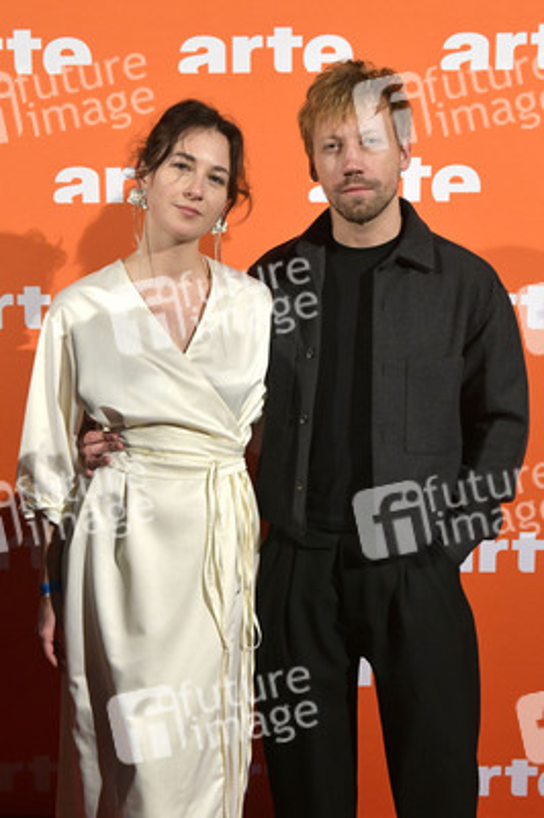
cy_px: 409
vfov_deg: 50.7
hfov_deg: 35.0
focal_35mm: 38
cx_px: 272
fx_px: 863
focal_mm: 38
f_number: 5.6
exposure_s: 1/160
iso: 2000
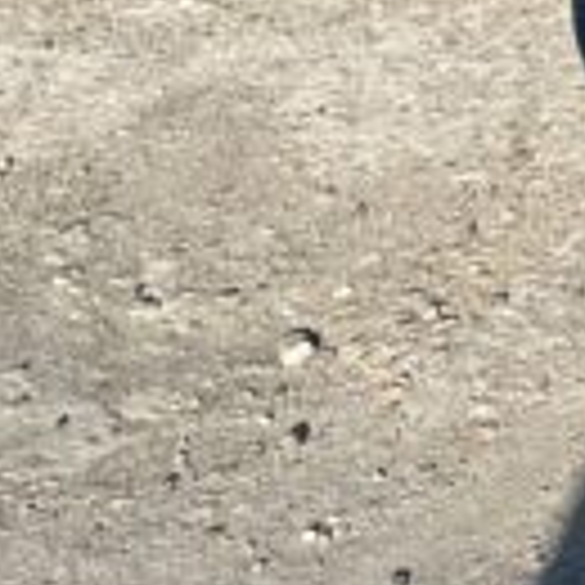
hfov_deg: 10.3
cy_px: -382
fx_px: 2696
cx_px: 1498
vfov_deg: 11.7
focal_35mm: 141
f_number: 1.6
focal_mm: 5.1
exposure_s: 1/2825
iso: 50
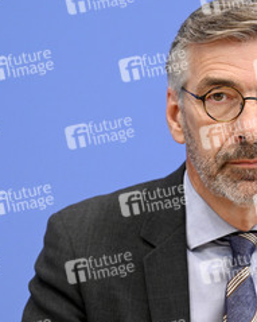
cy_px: 167
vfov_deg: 8.7
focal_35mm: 221
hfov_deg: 7.0
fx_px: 2103
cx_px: 252
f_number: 5
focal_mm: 125
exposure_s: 1/640
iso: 4000
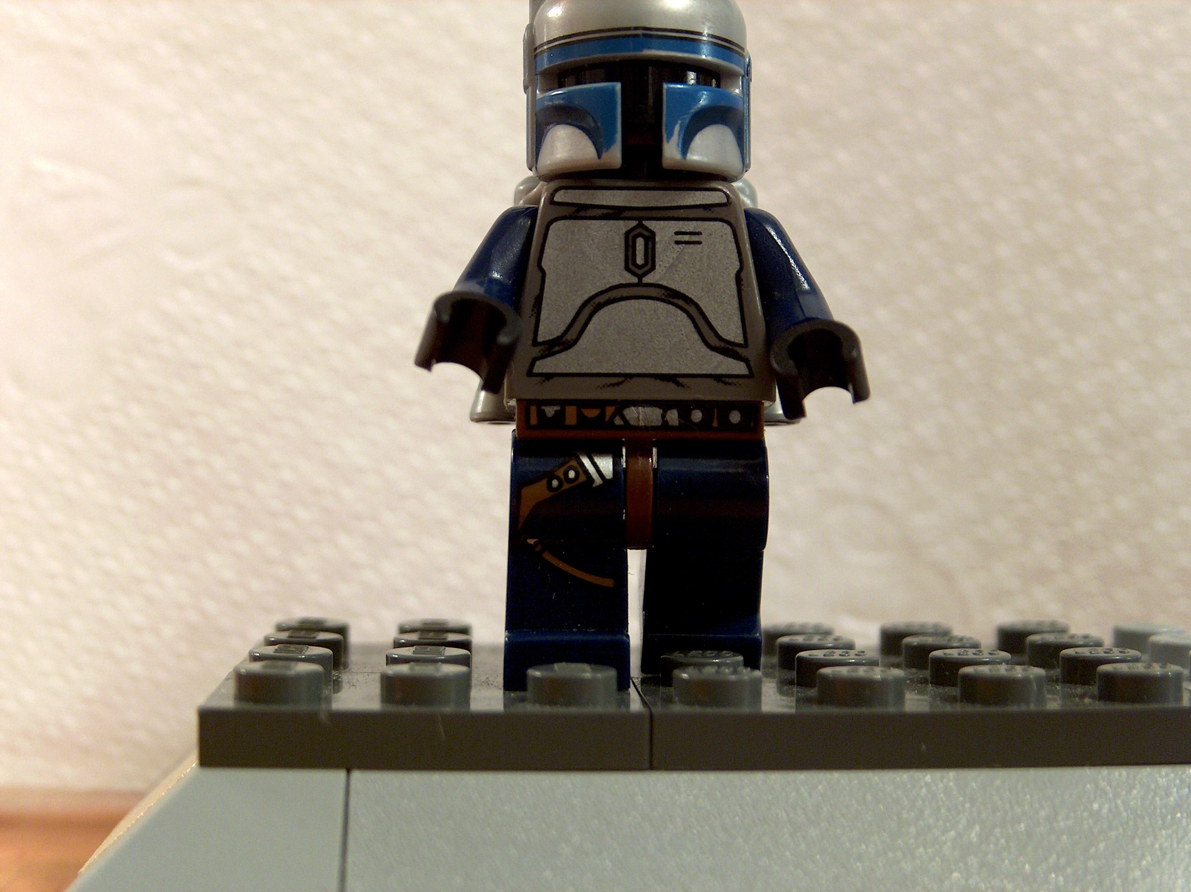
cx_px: 596
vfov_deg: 24.0
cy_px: 446
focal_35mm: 61
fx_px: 2097
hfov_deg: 31.7
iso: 100
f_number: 2.9
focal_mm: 12.53
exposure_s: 1/2.84
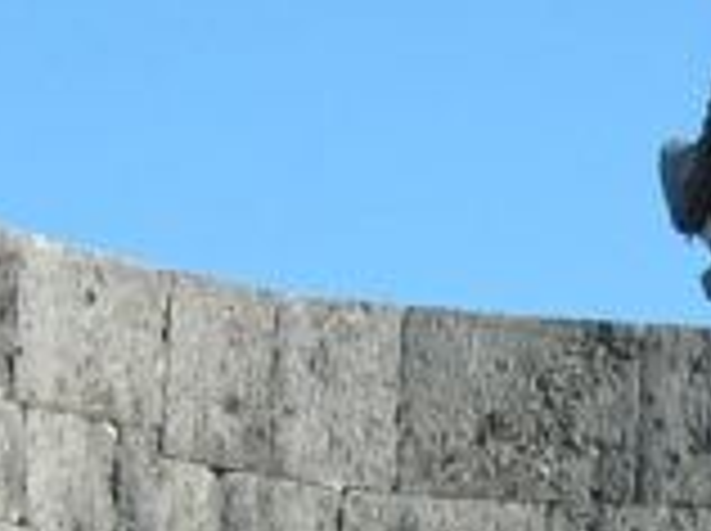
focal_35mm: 281
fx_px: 5763
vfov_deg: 5.2
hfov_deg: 6.7
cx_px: 1620
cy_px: 938
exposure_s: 1/250
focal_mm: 30
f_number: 8
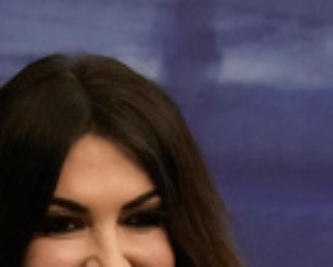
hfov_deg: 8.3
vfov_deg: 6.6
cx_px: -234
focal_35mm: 227
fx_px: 2237
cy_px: 528
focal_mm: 32
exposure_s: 1/250
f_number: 2.8
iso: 3200
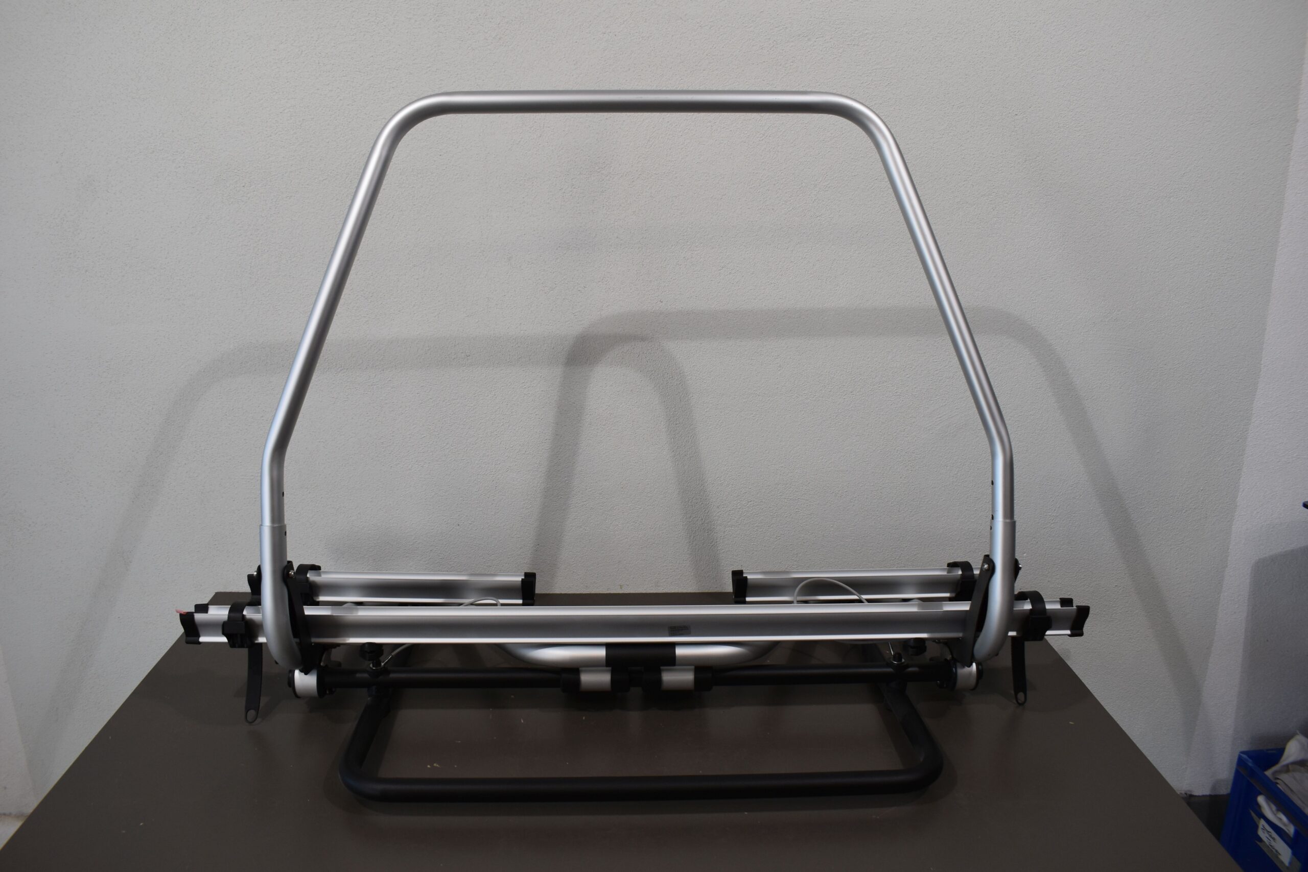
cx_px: 654
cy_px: 436
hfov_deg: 67.4
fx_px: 981
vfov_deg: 47.9
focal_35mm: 27
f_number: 5.6
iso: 280
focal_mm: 18
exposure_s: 1/125
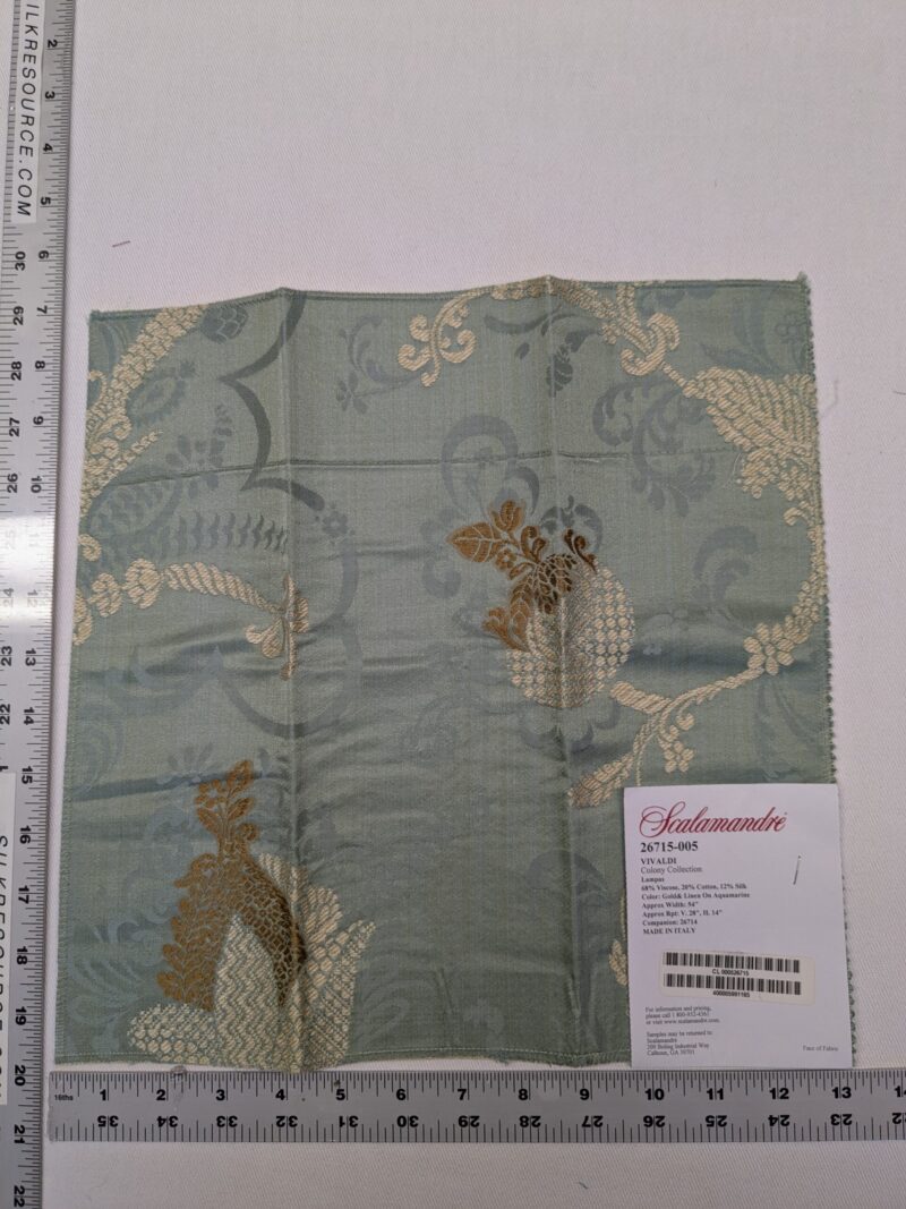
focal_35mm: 27
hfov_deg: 51.3
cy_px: 604
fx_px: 942
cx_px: 453
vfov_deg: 65.3
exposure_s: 1/120
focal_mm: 4.38
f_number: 1.73
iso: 69
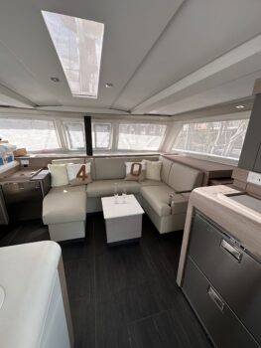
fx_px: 141
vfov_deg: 102.0
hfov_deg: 85.7
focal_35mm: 14
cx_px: 130
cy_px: 174
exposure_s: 1/155
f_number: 2.2
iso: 40
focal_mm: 2.22
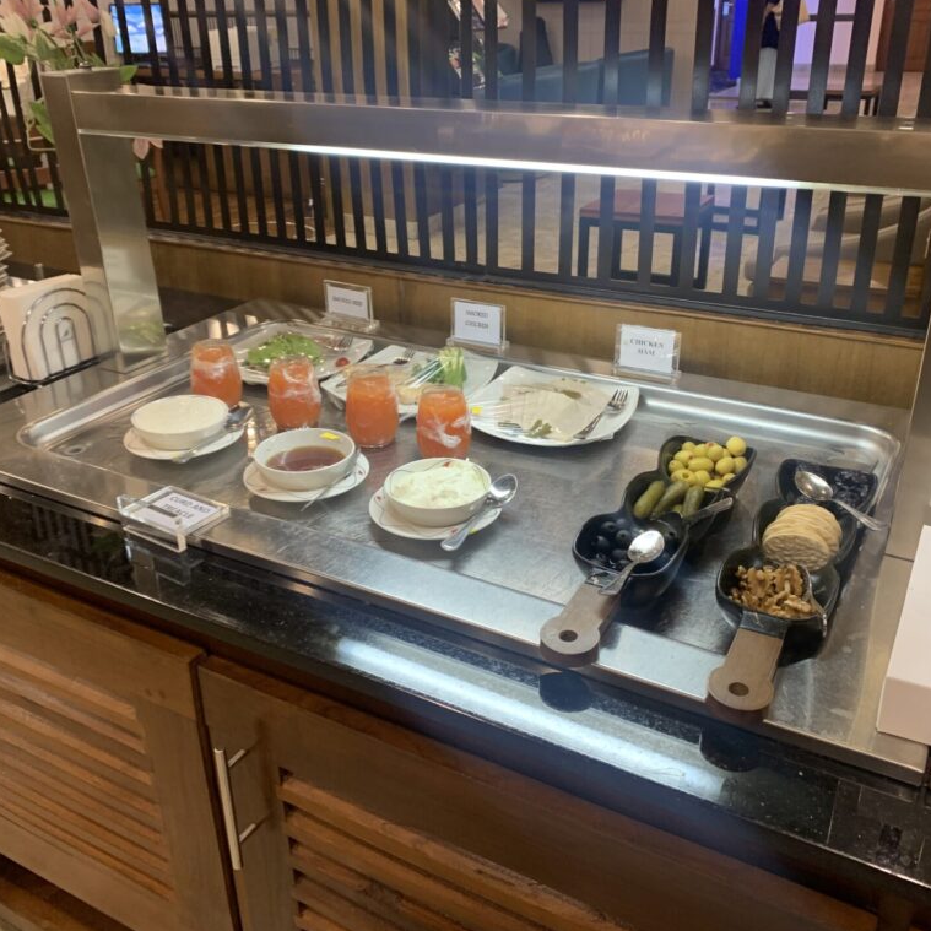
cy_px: 462
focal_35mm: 31
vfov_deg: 52.5
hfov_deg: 52.5
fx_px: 943
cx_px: 464
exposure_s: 1/50
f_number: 1.8
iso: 160
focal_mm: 4.25
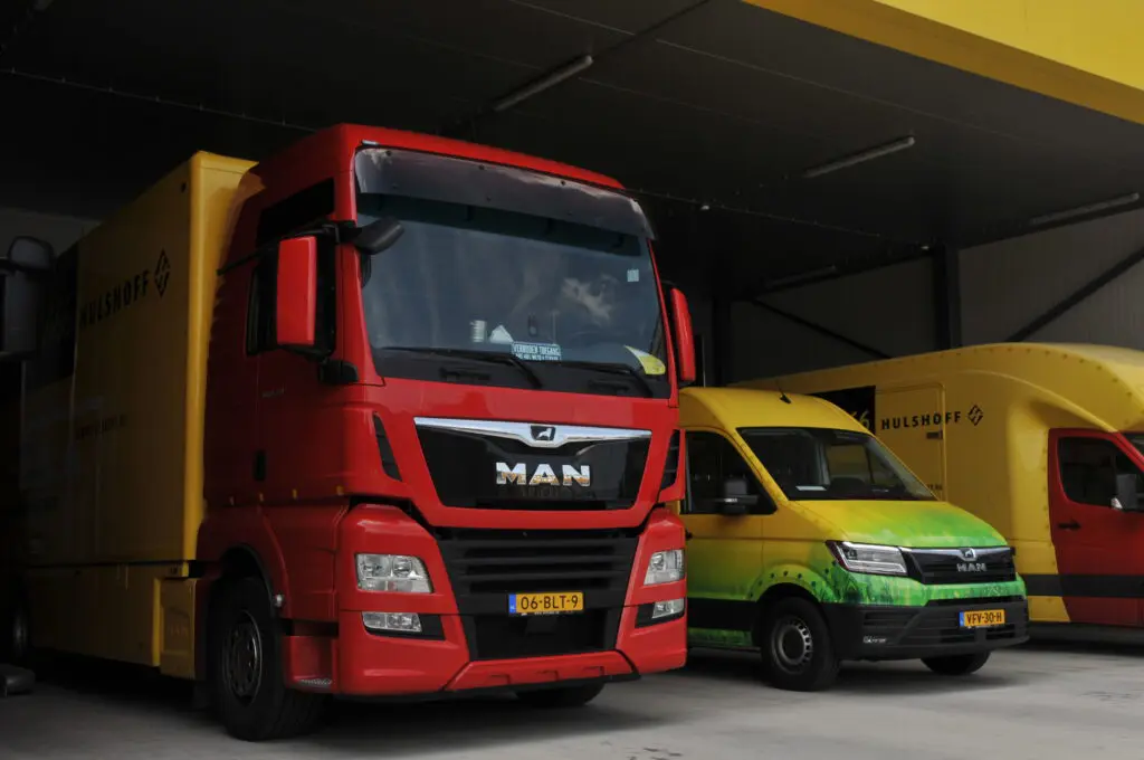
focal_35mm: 39
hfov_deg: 49.6
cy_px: 380
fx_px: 1238
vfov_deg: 34.1
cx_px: 572
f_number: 8
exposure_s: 1/250
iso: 200
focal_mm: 26
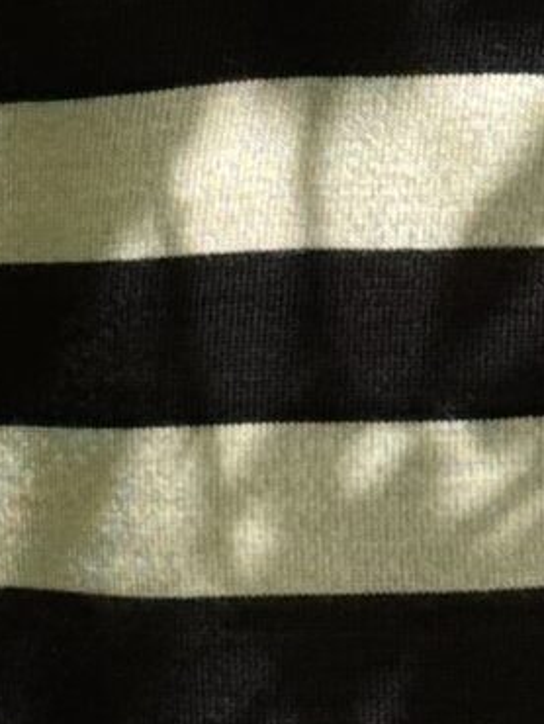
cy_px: 117
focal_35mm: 332
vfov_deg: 6.0
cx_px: 425
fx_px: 6949
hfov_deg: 4.5
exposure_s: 1/854
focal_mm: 6.76
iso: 64
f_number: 1.78
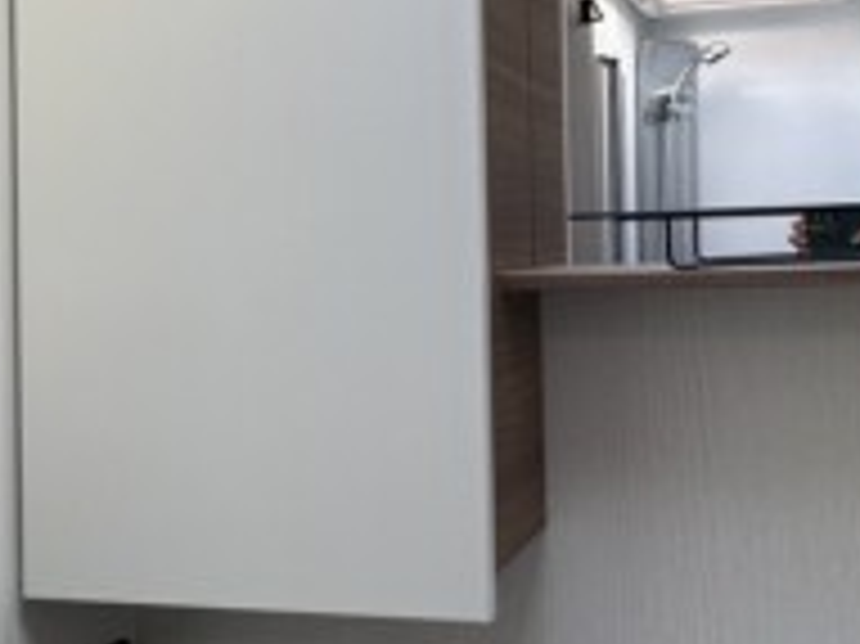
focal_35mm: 47
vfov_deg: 30.6
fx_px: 1167
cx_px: 567
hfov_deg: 40.0
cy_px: 212
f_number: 2.2
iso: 50
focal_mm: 2.22
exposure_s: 1/99
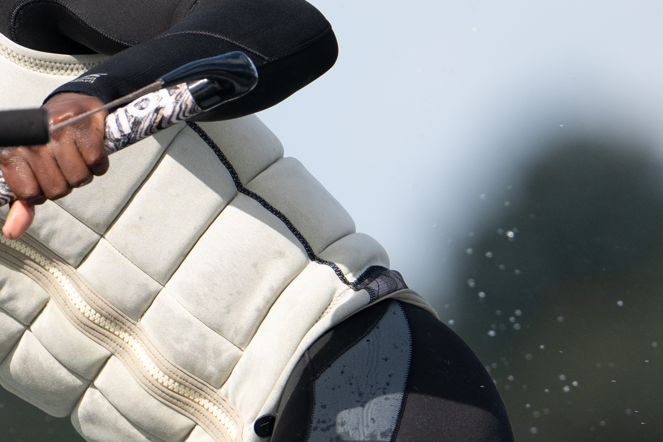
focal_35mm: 1571
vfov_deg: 0.9
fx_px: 28928
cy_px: 740
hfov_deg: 1.3
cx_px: -310
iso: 320
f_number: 4.5
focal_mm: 400
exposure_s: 1/3200
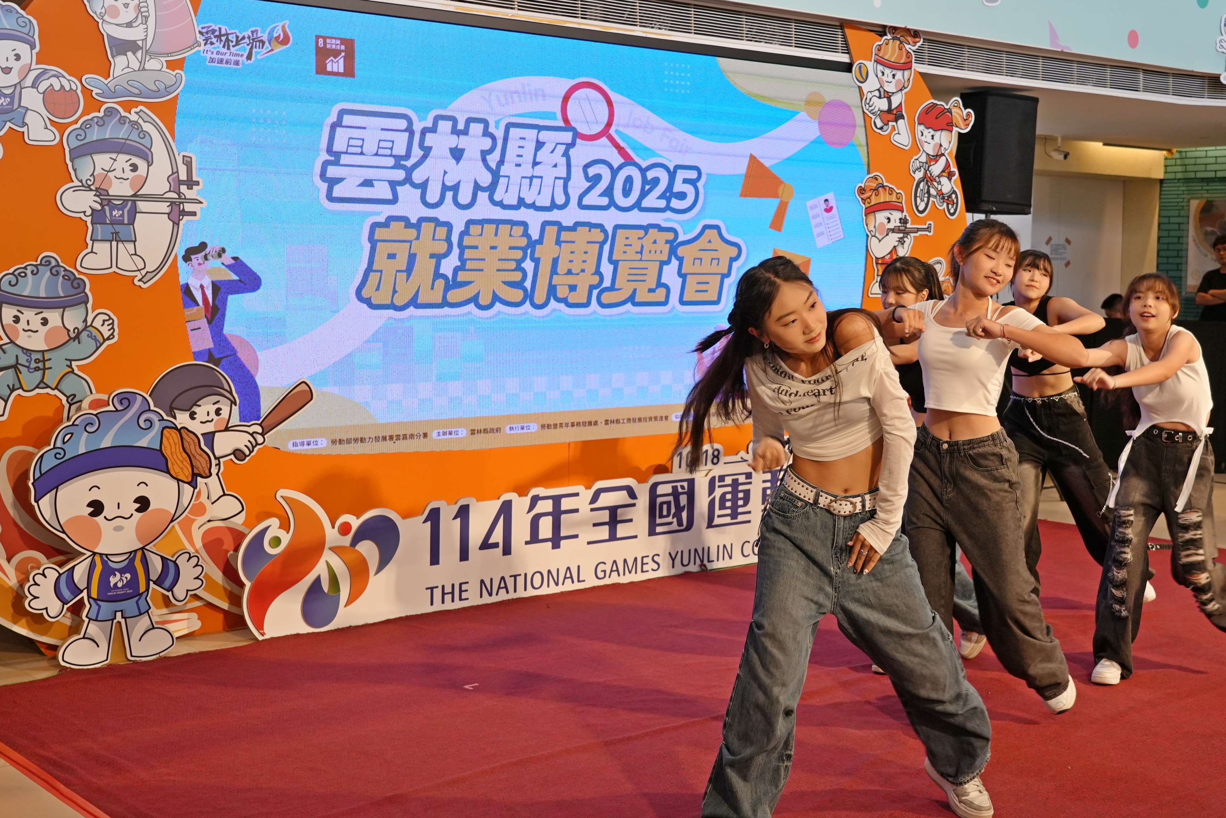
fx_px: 1567
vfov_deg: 29.2
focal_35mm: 46
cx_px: 727
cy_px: 380
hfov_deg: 42.6
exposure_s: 1/160
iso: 640
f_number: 4
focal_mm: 34
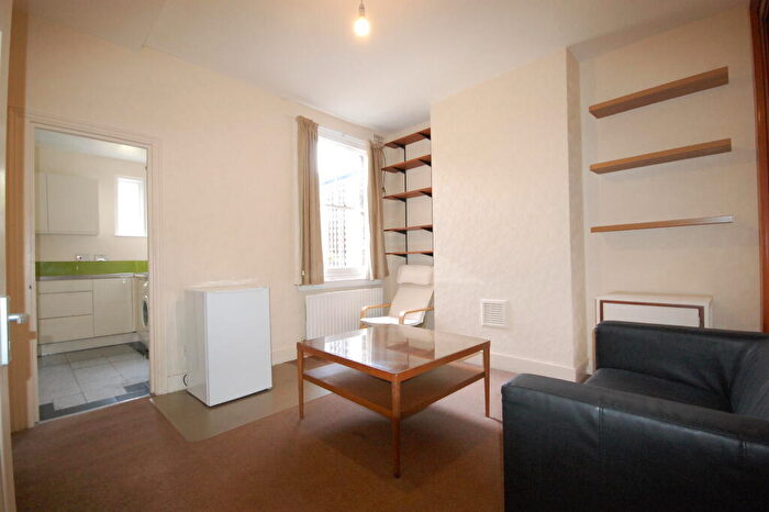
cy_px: 256
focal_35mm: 15
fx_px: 320
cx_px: 384
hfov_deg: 100.4
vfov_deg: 77.3
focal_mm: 10
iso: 1600
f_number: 5
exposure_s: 1/60
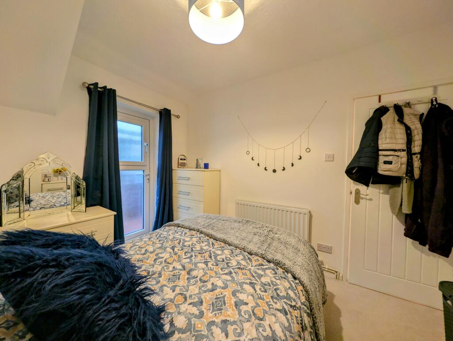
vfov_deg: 94.6
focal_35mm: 12
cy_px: 170
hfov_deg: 110.5
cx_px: 226
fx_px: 157
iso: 63
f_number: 1.95
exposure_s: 1/15
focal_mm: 2.23
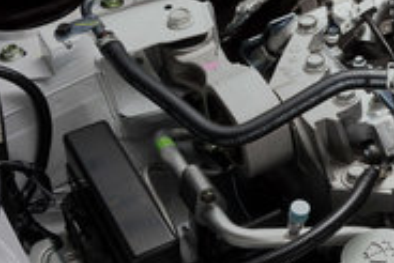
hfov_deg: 16.3
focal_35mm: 114
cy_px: 41
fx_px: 1249
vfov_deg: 12.0
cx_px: 597
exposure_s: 1/60
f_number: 9
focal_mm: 35
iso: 64
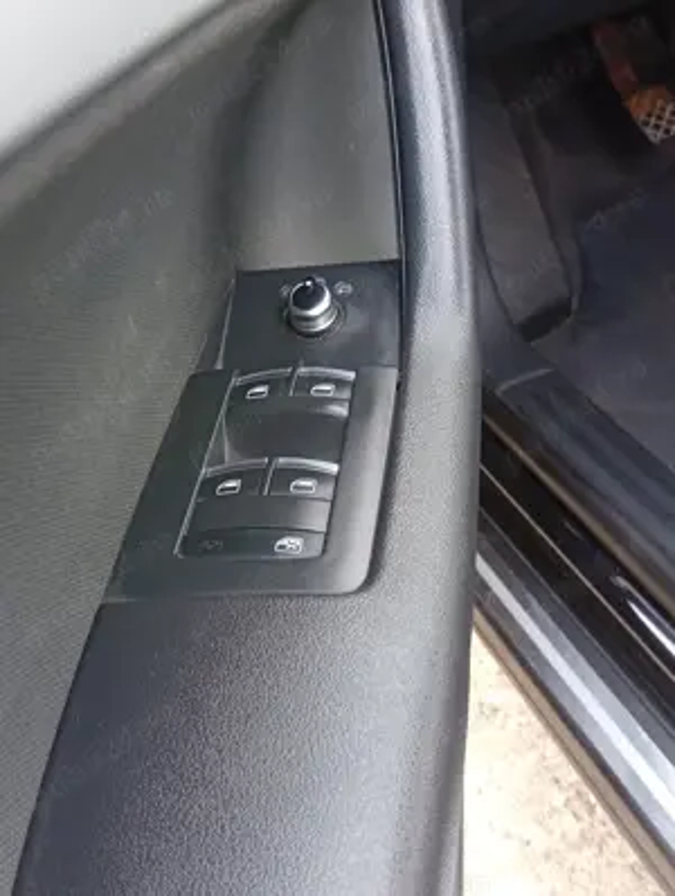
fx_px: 933
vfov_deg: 51.3
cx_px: 338
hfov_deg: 39.8
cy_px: 448
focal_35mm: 36
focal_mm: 3.84
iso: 107
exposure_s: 1/50
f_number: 1.8
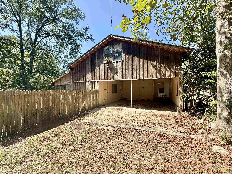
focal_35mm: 14
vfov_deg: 85.7
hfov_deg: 102.1
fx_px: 94
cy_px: 87
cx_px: 116
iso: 50
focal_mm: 2.22
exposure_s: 1/574
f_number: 2.2
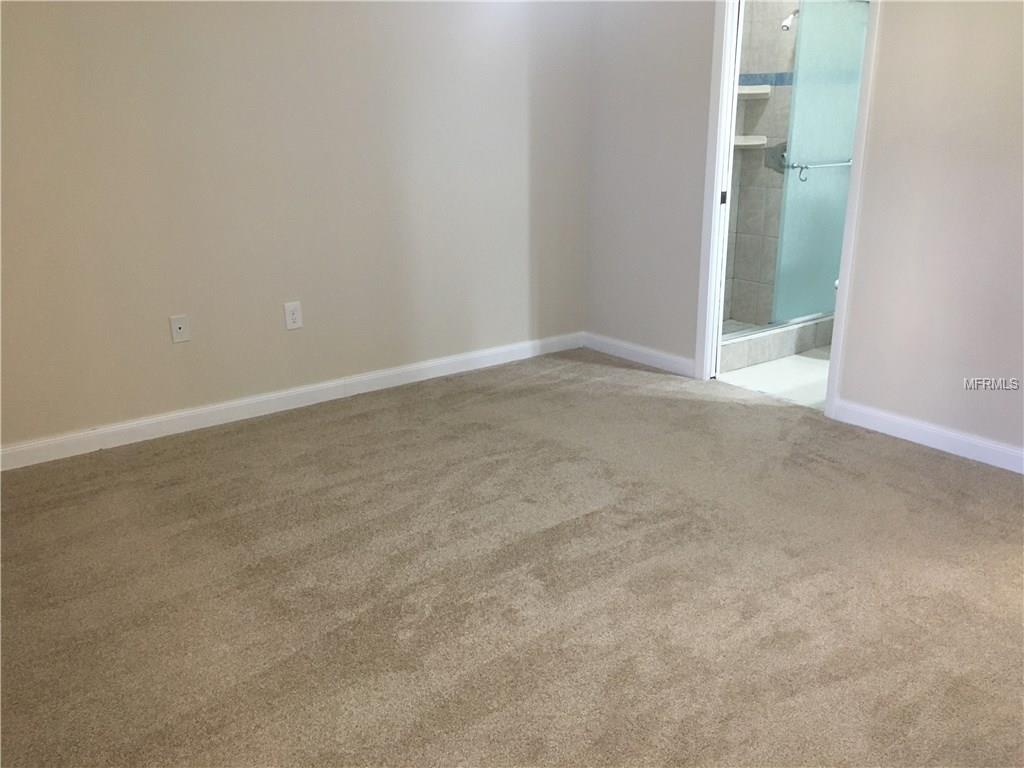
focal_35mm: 29
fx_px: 858
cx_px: 512
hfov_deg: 61.7
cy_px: 384
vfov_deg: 48.2
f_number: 2.2
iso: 125
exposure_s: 1/30
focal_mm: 4.15
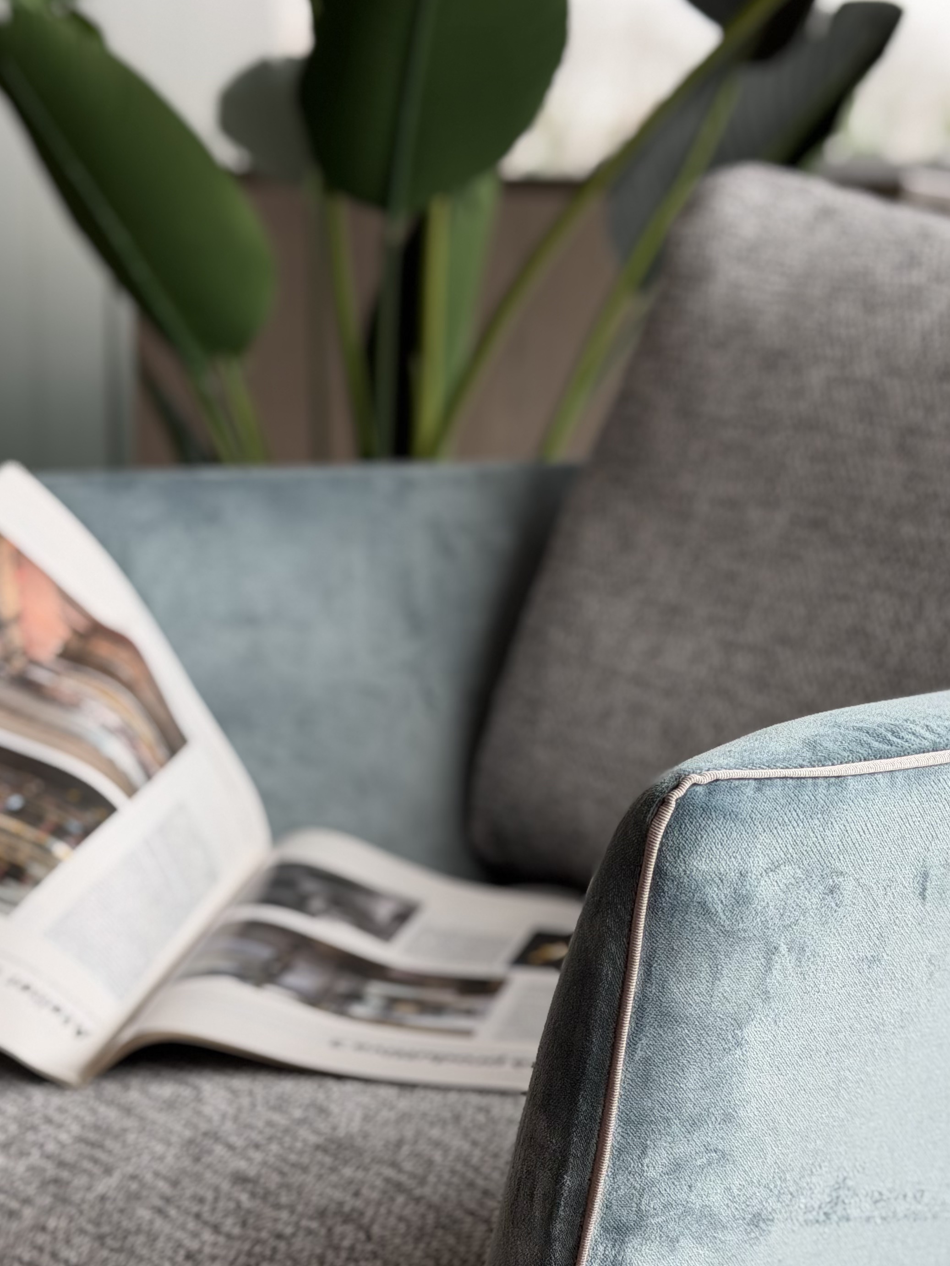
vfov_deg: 27.6
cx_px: 561
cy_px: 849
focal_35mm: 70
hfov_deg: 21.0
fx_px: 2561
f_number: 1.78
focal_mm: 6.76
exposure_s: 1/170
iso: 50
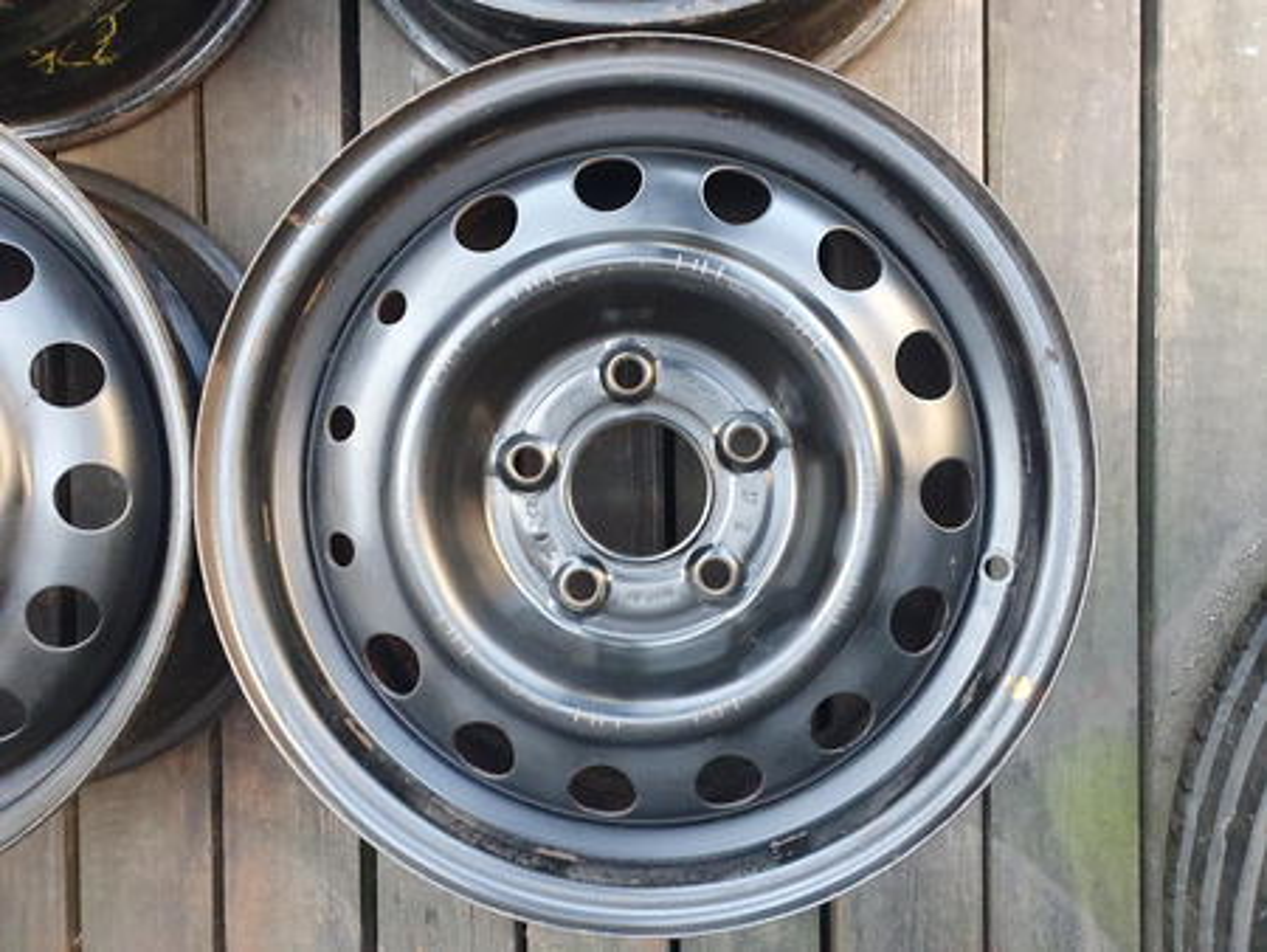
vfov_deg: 53.1
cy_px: 476
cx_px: 634
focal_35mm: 26
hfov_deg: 67.3
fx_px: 952
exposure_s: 1/100
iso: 320
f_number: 2.4
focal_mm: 4.32
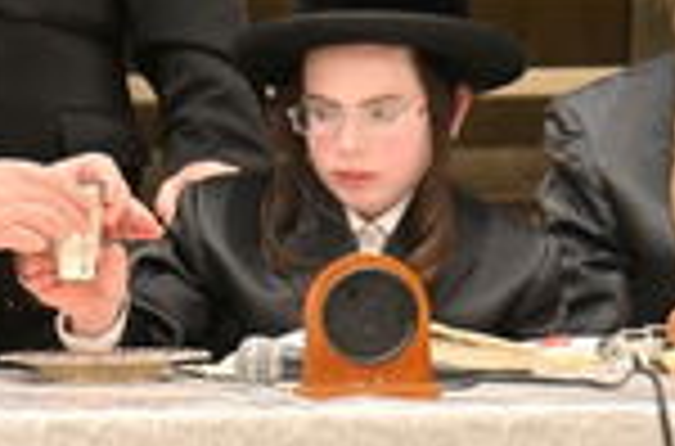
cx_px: 220
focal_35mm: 420
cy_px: 117
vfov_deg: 3.3
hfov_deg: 4.9
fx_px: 7850
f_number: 4
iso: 500
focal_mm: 105
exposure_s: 1/200
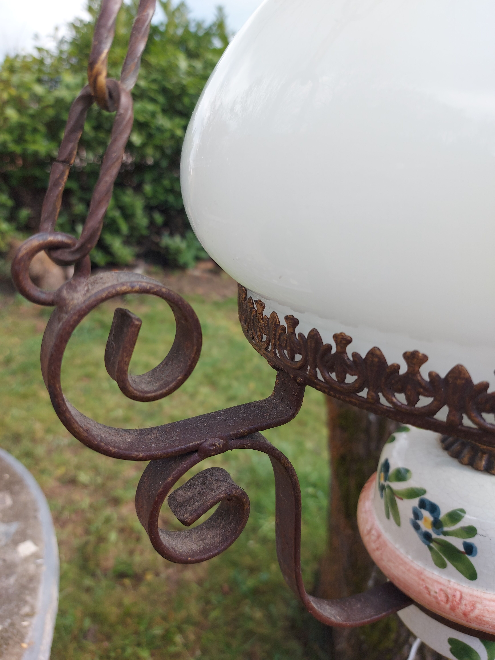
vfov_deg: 71.6
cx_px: 248
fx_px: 458
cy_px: 330
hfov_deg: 56.8
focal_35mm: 24
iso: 32
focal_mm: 5.23
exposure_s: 1/128
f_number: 1.8
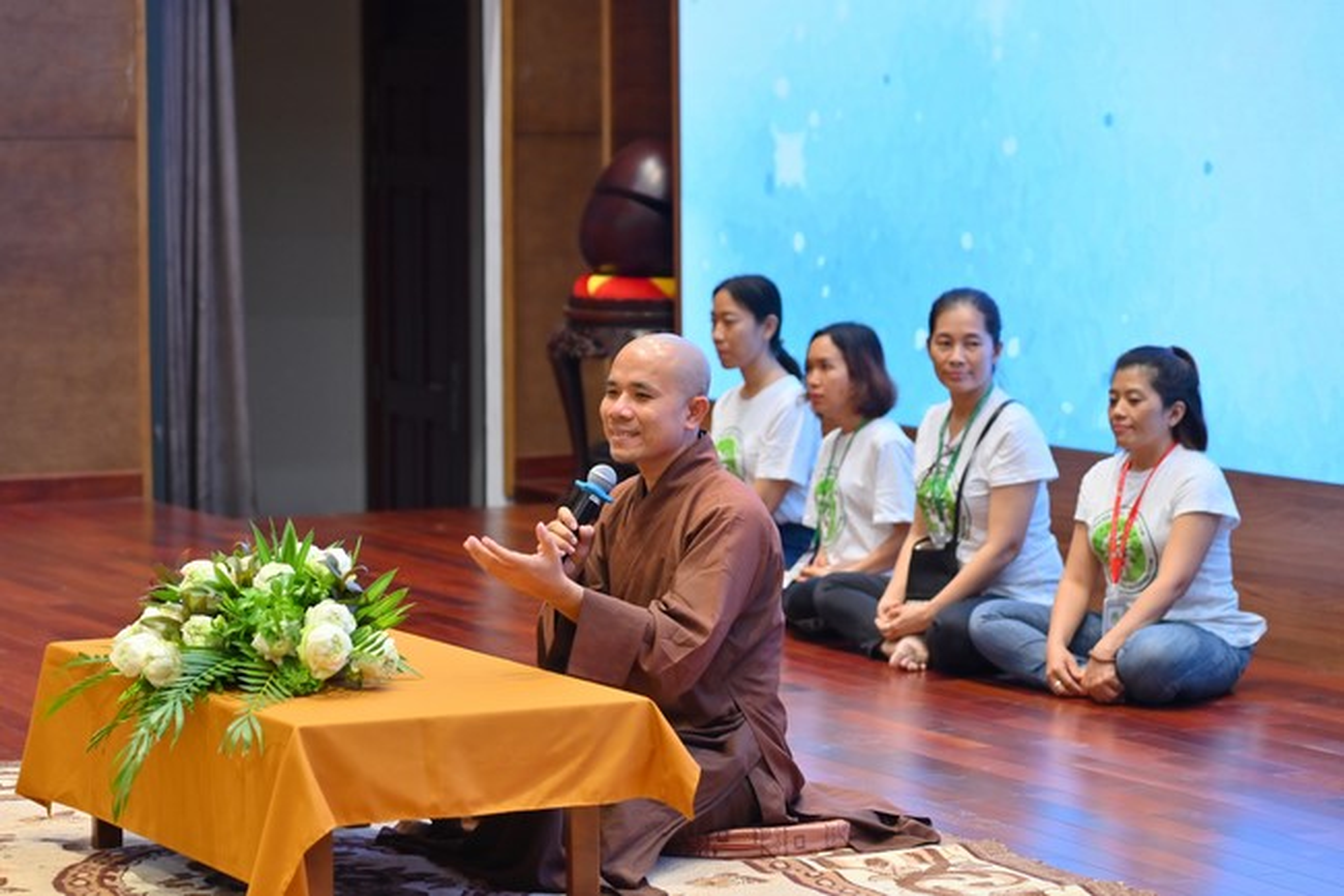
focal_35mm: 120
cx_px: 672
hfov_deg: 17.1
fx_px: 4479
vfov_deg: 11.4
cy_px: 448
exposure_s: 1/100
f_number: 4.5
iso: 1250
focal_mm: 120
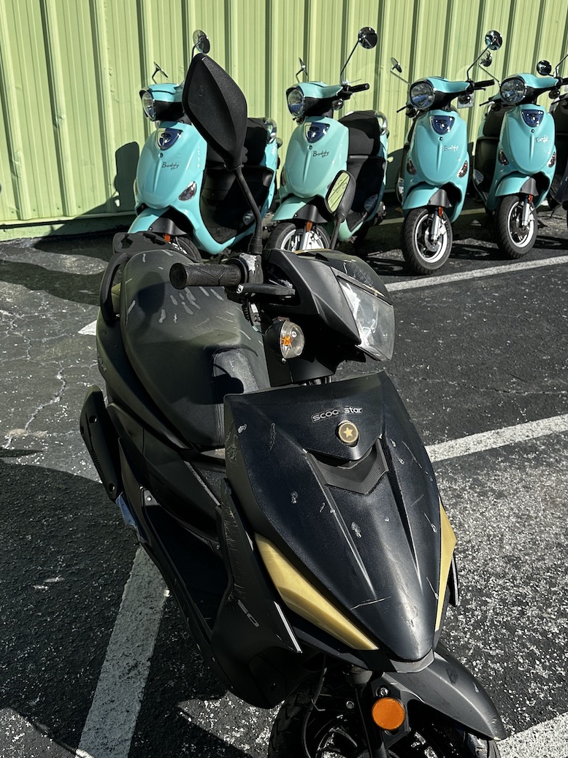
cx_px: 284
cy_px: 455
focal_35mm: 37
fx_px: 810
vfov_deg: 49.8
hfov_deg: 38.7
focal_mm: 6.86
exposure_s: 1/3597
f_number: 1.78
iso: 80
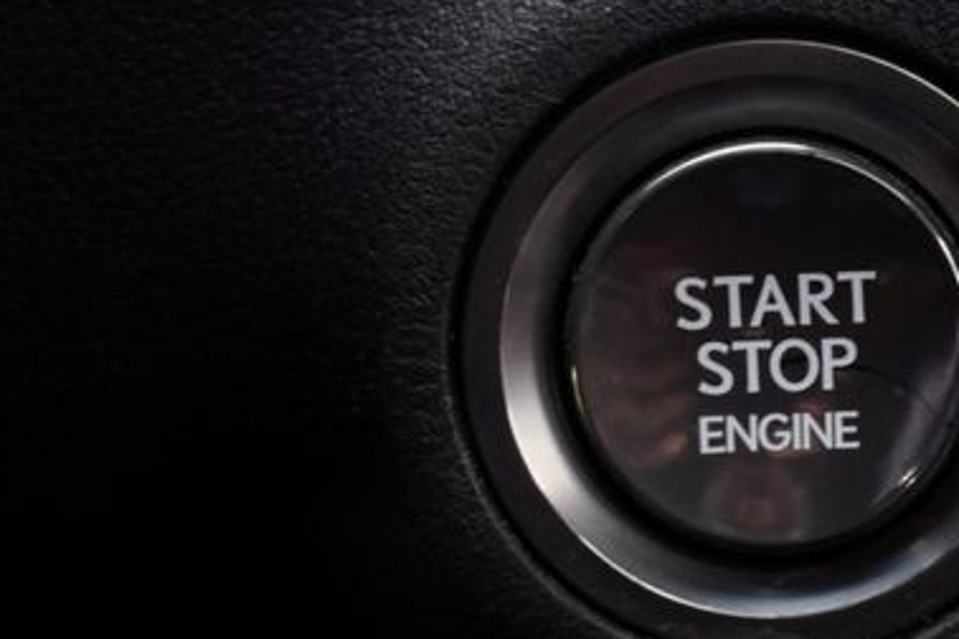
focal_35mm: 127
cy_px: 326
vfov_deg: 10.8
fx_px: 3383
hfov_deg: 16.0
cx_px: 779
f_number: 13
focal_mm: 50
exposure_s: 1/15
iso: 160
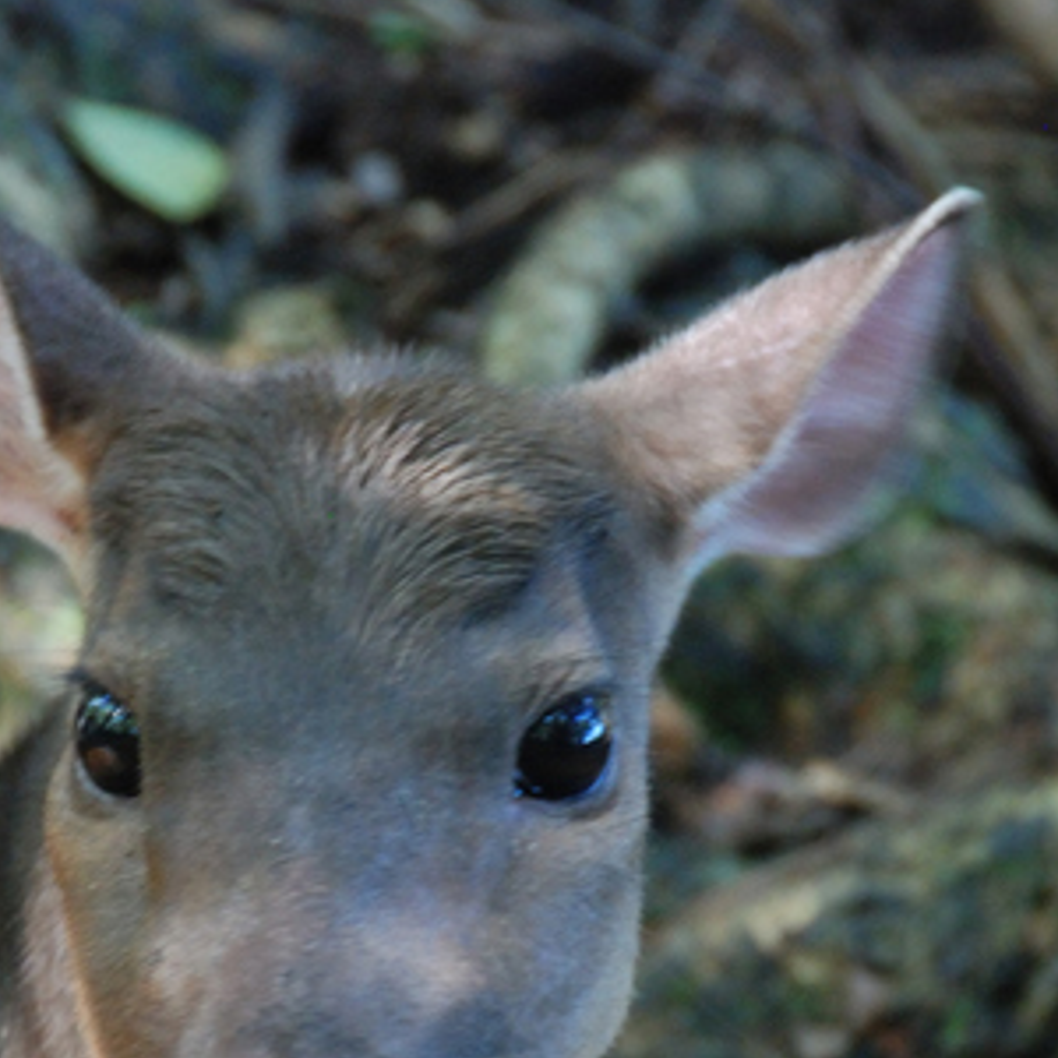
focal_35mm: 596
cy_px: 811
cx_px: 328
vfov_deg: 2.9
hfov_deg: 2.9
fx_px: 20609
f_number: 5.6
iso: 1400
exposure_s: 1/30
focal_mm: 200
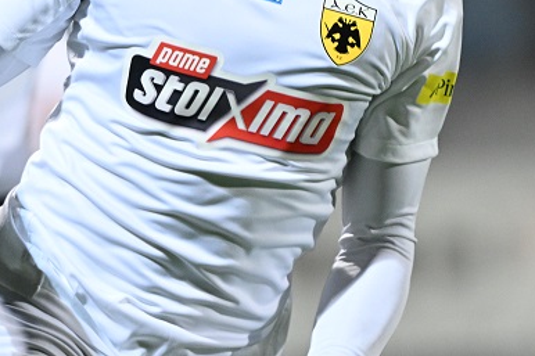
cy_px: 21
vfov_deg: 1.4
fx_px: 15077
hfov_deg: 2.0
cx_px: 180
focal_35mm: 1015
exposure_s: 1/1000
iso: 3200
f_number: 3.5
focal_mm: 400
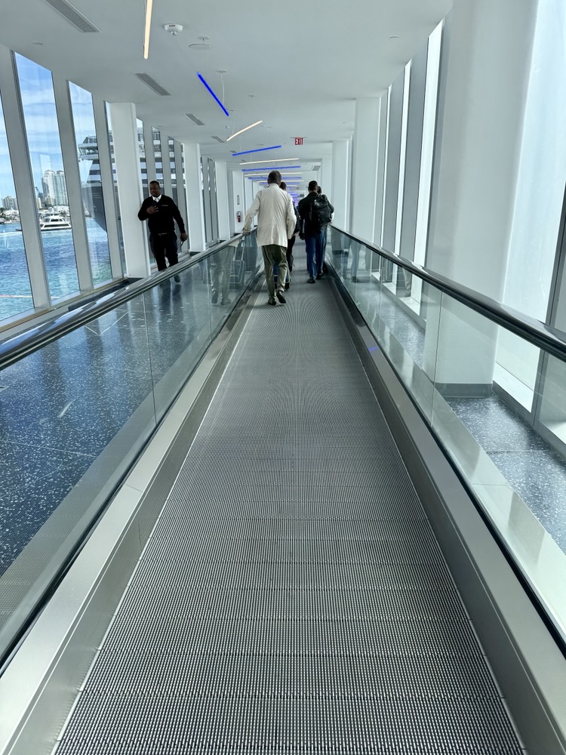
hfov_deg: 56.8
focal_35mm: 24
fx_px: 523
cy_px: 378
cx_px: 283
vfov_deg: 71.6
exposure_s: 1/1337
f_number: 1.78
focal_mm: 6.76
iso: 80
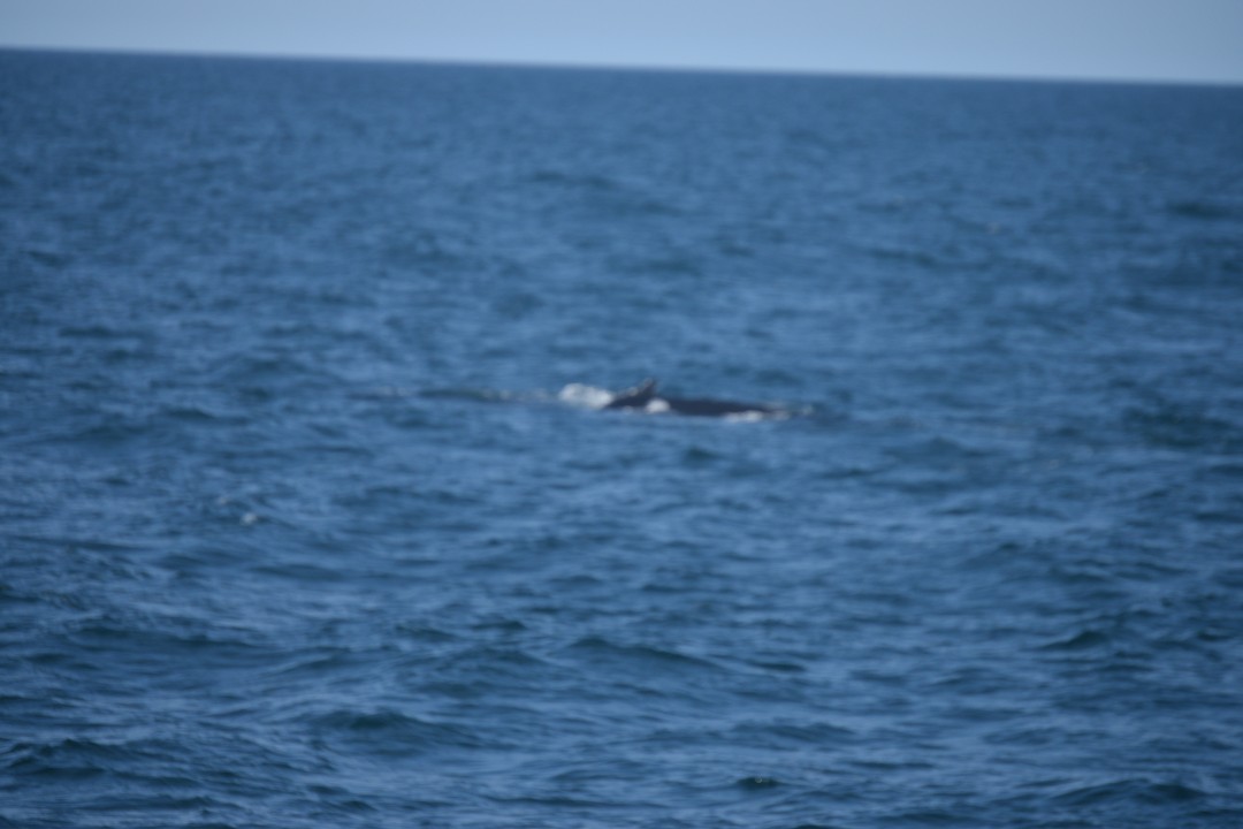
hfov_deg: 7.8
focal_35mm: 262
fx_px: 9063
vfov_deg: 5.2
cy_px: 414
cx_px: 622
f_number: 5.6
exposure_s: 1/1600
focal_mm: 175
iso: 200
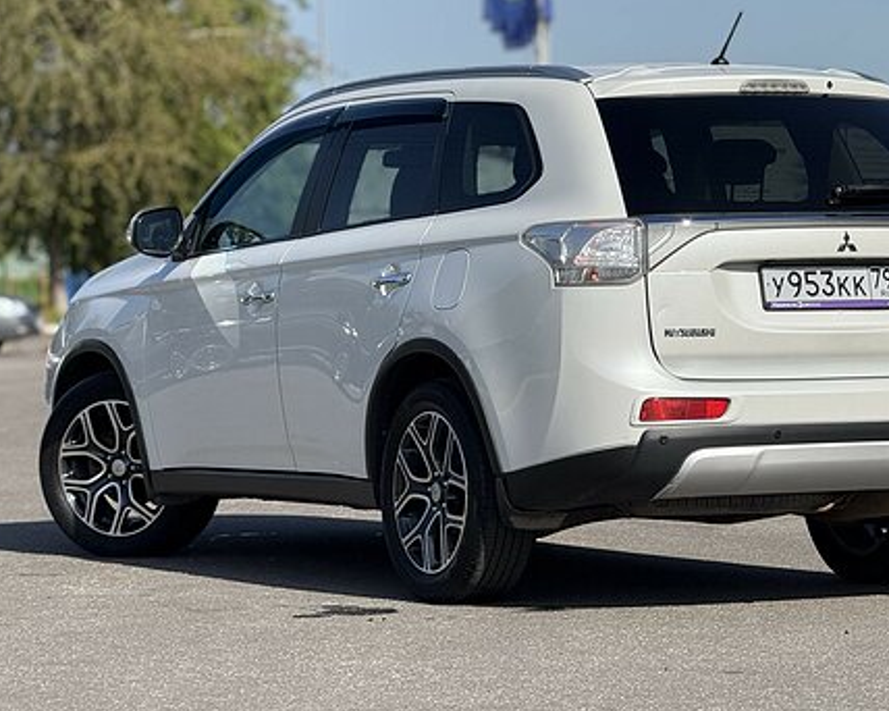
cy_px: 322
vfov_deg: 10.3
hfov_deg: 12.9
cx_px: 536
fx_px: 3945
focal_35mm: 150
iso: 50
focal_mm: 15.66
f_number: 2.8
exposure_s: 1/1916
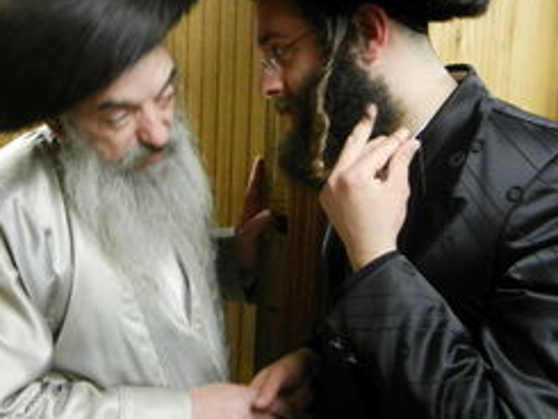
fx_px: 790
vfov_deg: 29.7
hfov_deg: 37.6
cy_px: 182
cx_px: 116
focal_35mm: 49
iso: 400
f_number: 3.5
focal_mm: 5.4
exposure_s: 1/15.6
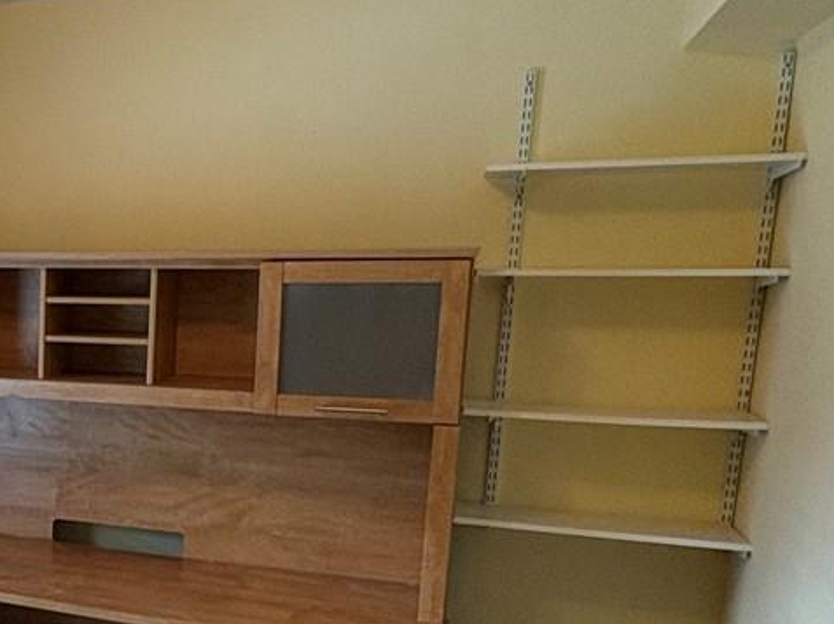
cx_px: -185
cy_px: 444
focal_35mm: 47
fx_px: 1132
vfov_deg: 30.5
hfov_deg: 32.7
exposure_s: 1/120
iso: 200
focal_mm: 2.22
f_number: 2.2
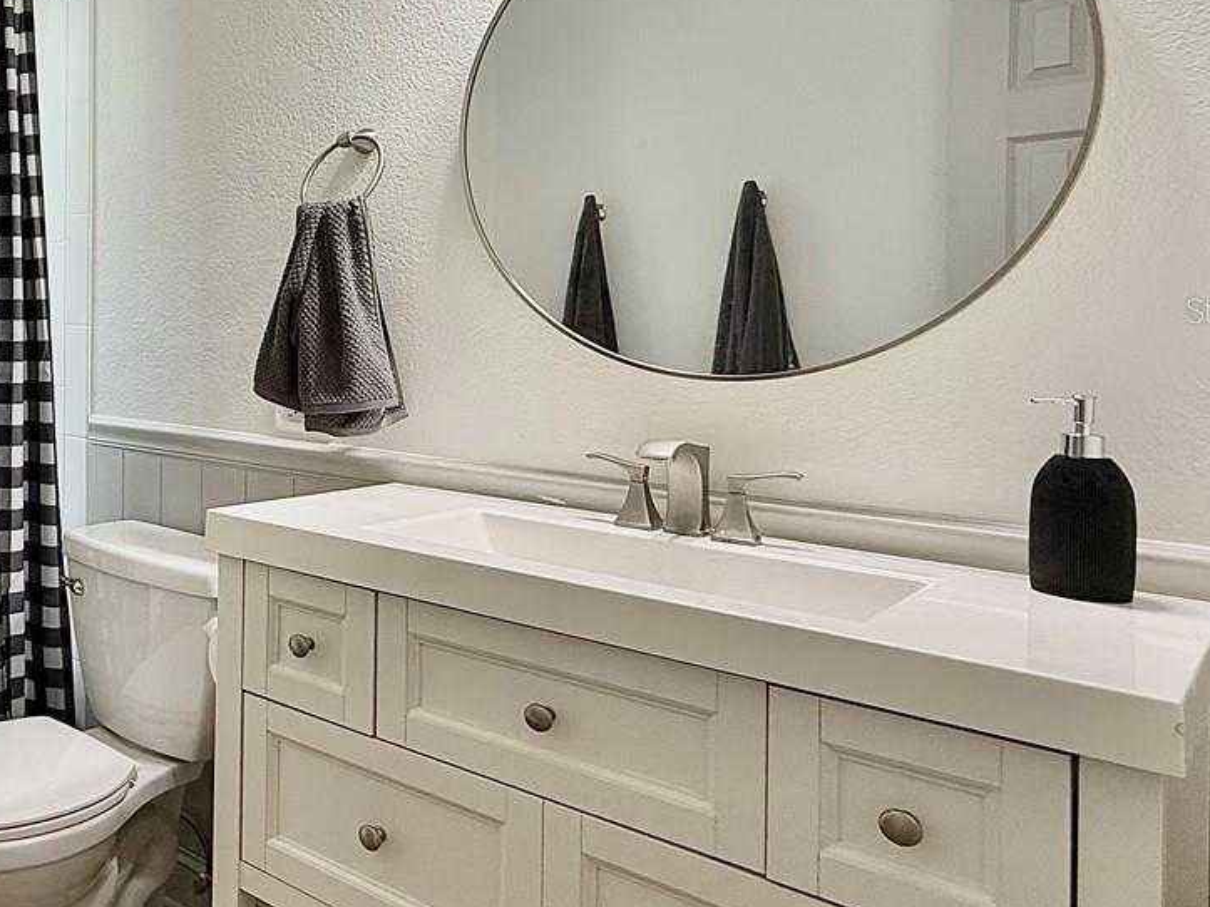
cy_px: 310
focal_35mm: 31
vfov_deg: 44.8
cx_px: 5
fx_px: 1083
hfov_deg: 48.3
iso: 100
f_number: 2.2
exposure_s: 1/120
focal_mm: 2.22
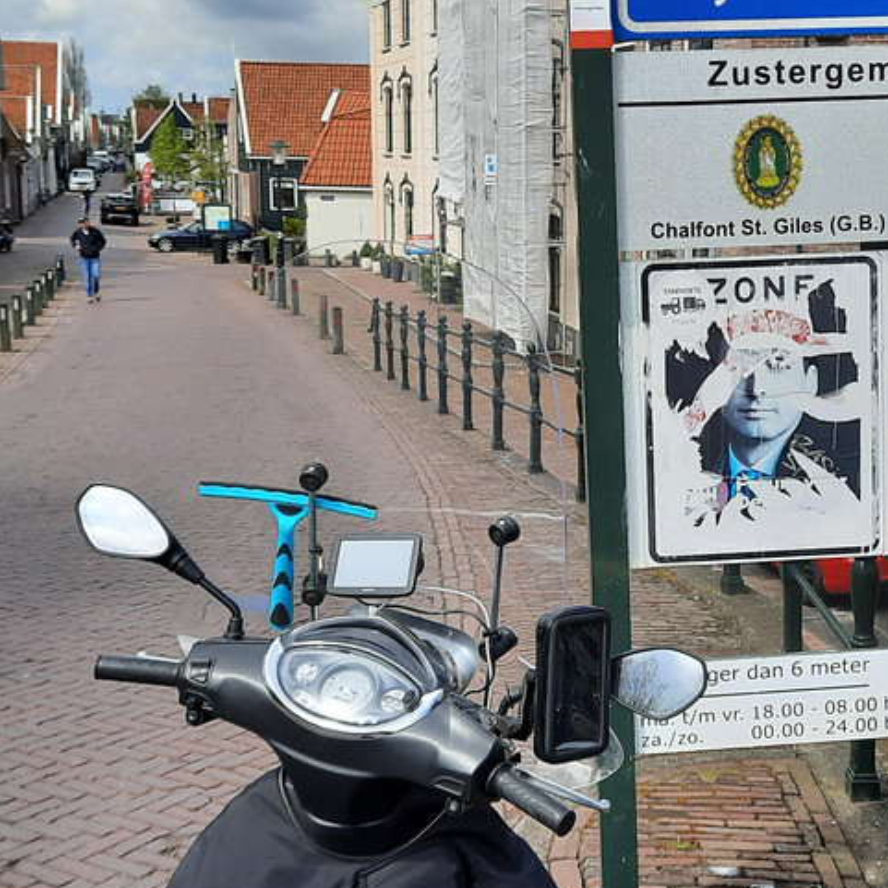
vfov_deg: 34.6
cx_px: 629
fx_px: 1422
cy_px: 369
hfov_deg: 34.2
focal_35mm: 49
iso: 32
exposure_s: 1/1335
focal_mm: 4.6
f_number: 2
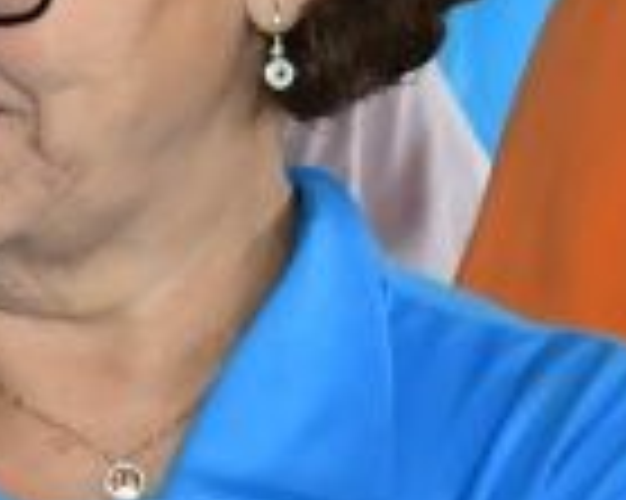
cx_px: -32
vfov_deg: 4.0
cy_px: 432
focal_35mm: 389
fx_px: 7202
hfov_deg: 5.0
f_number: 4.8
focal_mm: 48
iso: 2500
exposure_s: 1/125
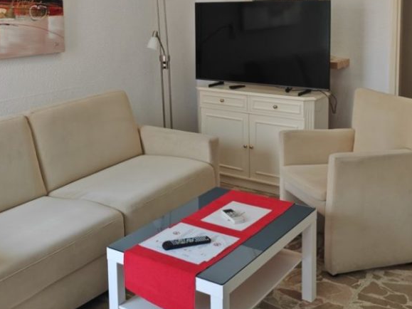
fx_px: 547
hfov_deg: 40.7
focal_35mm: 46
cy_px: 64
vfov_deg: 30.8
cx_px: 132
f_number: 1.6
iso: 50
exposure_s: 1/100
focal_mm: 5.4
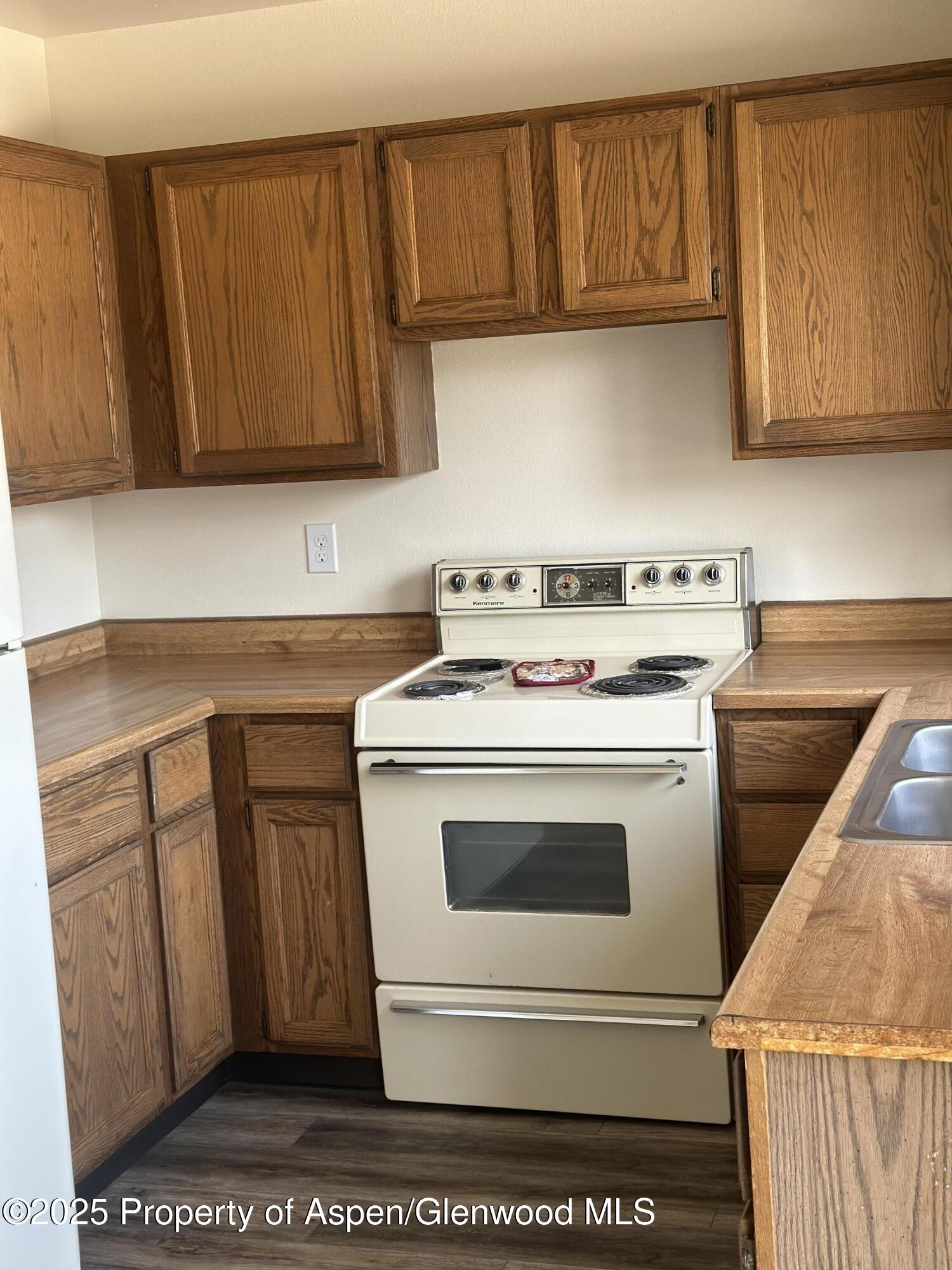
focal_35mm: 48
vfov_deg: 39.7
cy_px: 635
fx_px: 1760
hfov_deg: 30.3
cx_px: 476
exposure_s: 1/121
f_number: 1.78
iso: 100
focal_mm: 6.86
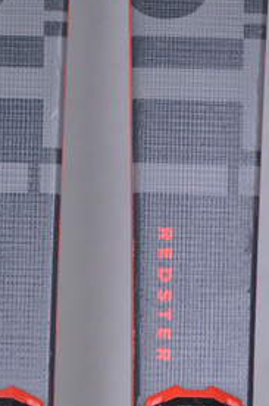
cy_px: 288
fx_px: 2889
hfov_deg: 5.3
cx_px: 93
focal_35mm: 257
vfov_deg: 8.0
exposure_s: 1/125
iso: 3200
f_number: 8
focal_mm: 105
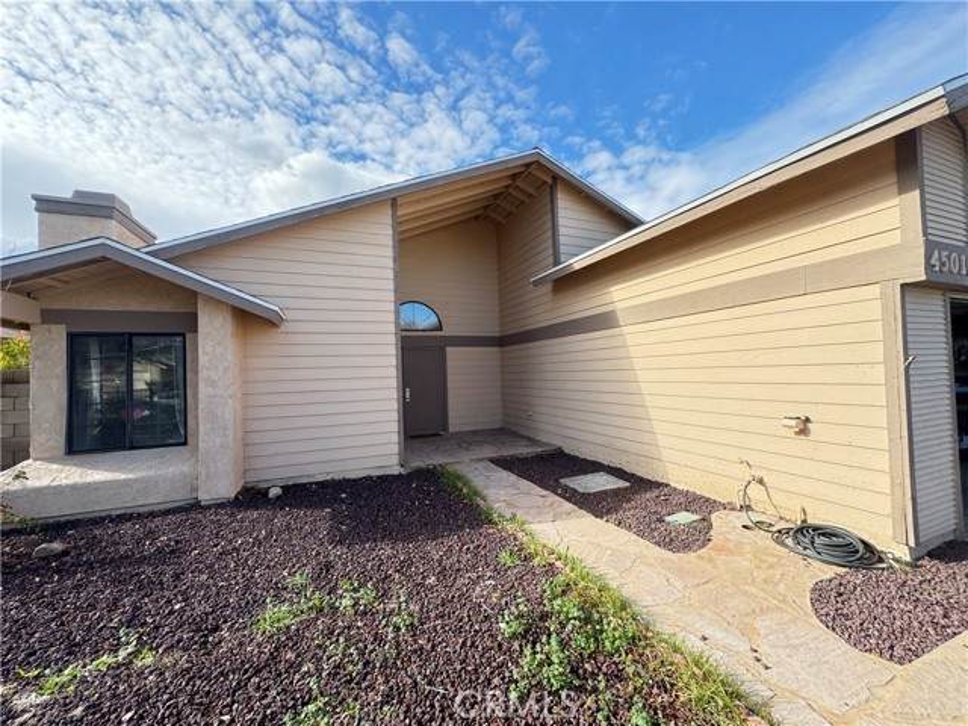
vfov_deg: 85.7
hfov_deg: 102.1
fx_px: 391
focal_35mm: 14
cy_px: 363
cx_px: 484
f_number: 2.2
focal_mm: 2.22
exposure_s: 1/373
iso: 40
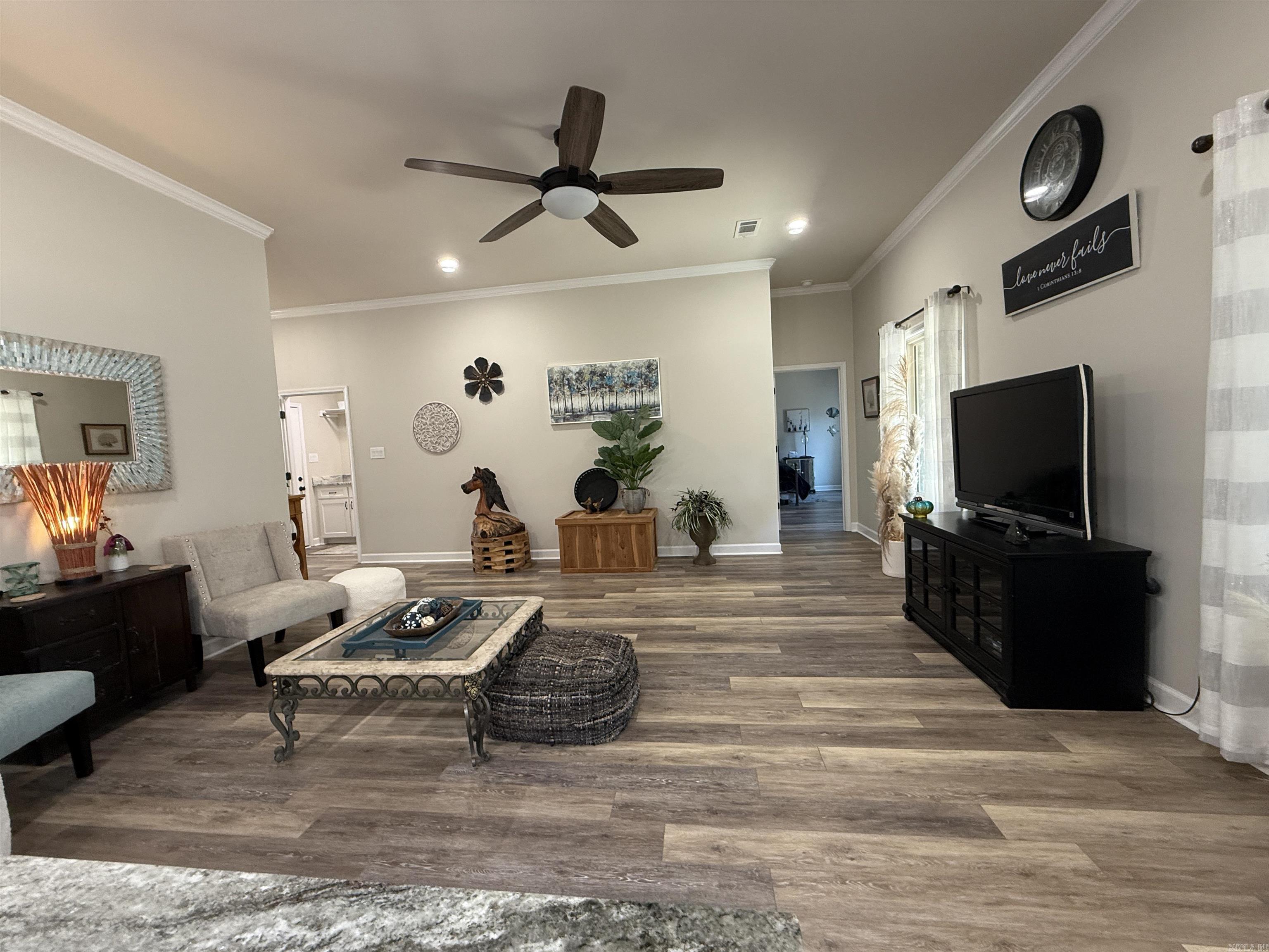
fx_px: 513
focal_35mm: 14
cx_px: 634
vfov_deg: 85.7
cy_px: 476
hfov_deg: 102.1
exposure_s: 1/60
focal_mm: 2.22
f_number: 2.2
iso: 200
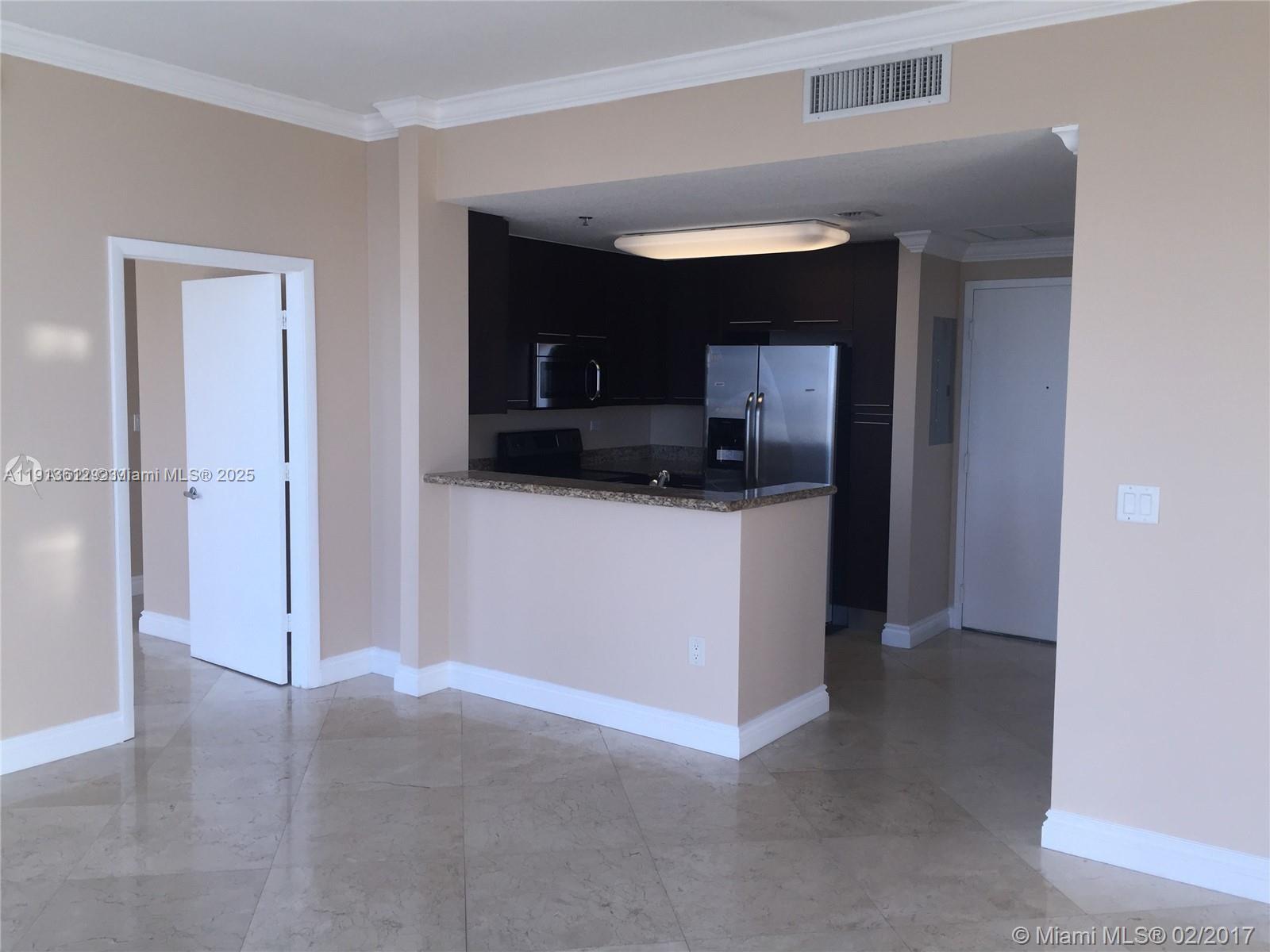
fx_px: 1064
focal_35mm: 29
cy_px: 476
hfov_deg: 61.7
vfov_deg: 48.2
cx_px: 635
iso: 50
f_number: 2.2
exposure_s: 1/120
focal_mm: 4.15
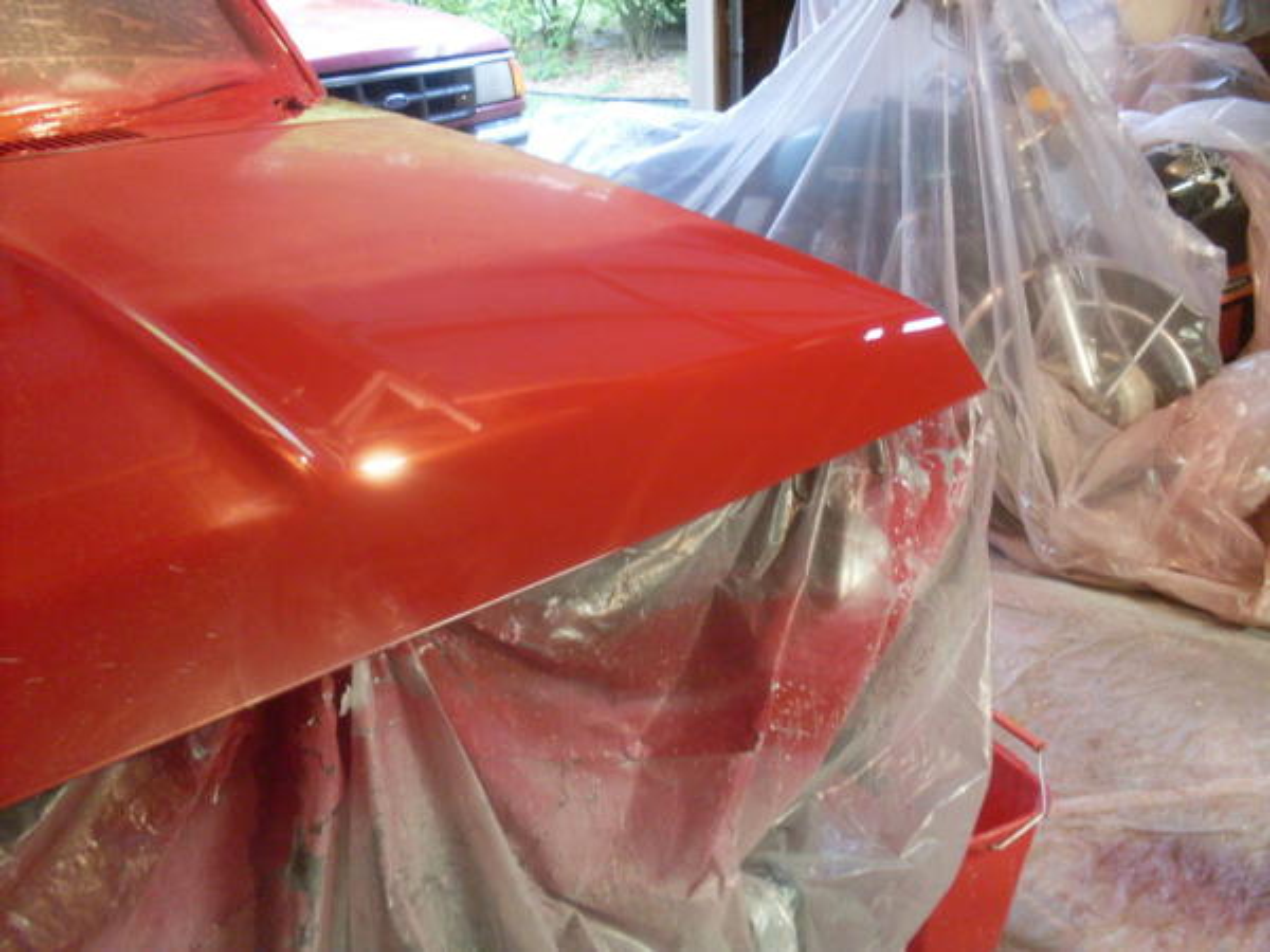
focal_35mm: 38
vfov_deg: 37.7
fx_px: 1394
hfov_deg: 49.0
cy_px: 476
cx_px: 635
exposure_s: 1/4
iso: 200
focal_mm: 6.3
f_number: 2.8
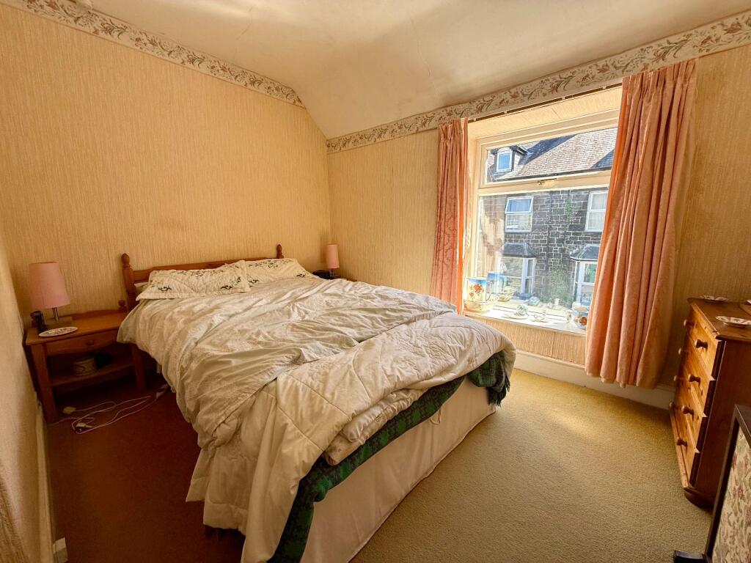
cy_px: 282
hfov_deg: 102.1
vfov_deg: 85.7
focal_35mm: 14
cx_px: 376
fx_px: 304
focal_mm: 2.22
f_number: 2.2
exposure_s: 1/198
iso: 64
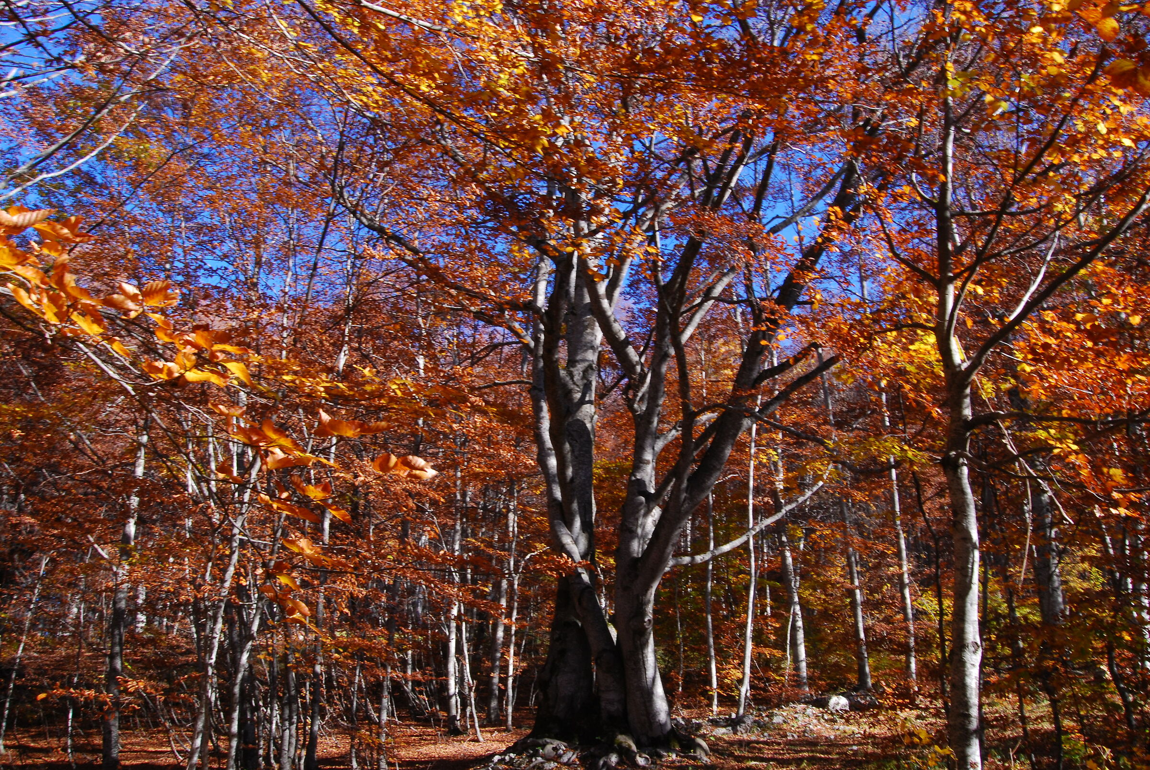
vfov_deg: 48.1
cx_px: 575
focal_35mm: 27
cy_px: 385
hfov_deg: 67.3
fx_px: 864
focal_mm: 18
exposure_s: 1/20
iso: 200
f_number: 22
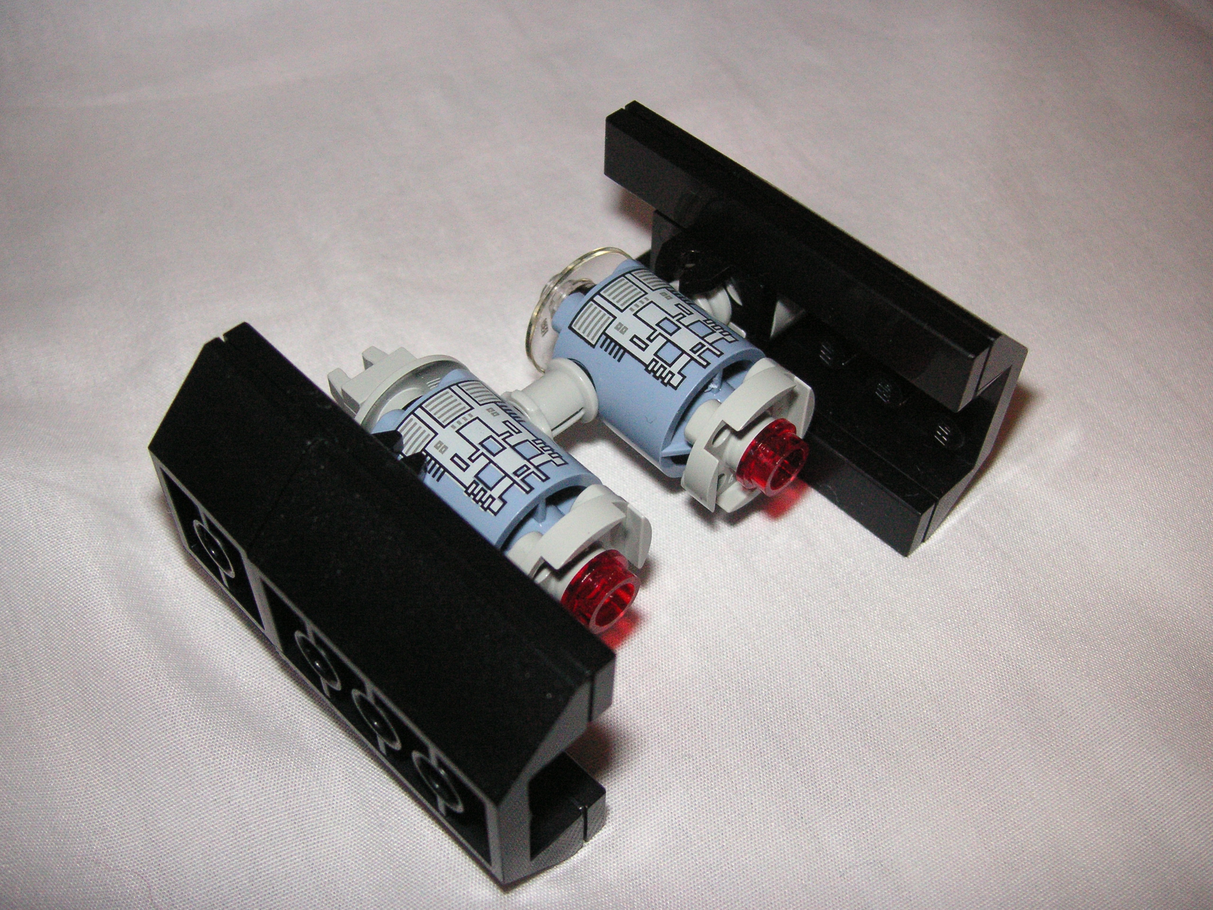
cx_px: 606
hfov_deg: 50.1
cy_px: 455
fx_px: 1297
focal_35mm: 37
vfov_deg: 38.7
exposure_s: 1/45
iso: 160
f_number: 6.7
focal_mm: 6.1
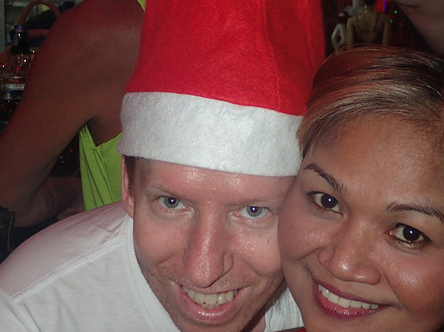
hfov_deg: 24.9
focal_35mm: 78
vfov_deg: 18.9
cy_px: 184
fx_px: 1000
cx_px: 285
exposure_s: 1/50
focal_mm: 10.29
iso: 320
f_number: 3.5
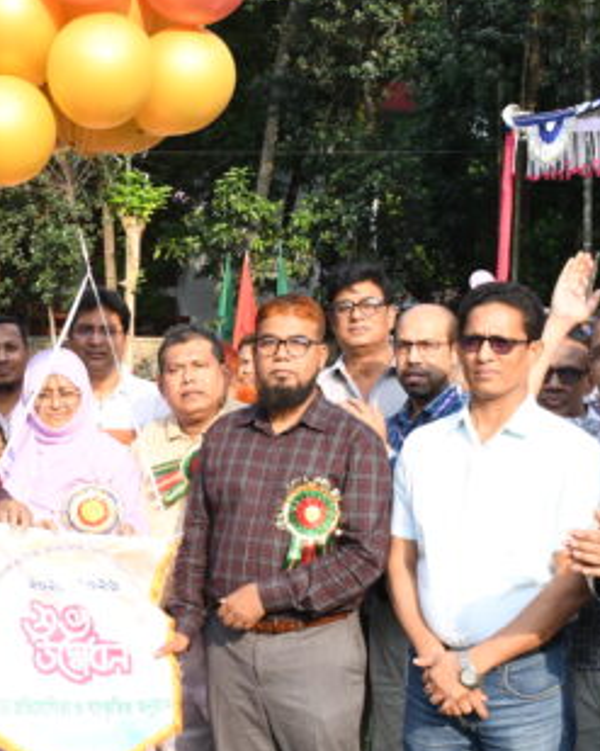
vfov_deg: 30.0
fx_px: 1399
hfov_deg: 23.6
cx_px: 73
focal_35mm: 63
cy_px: 374
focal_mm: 18
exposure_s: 1/125
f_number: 5.6
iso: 125
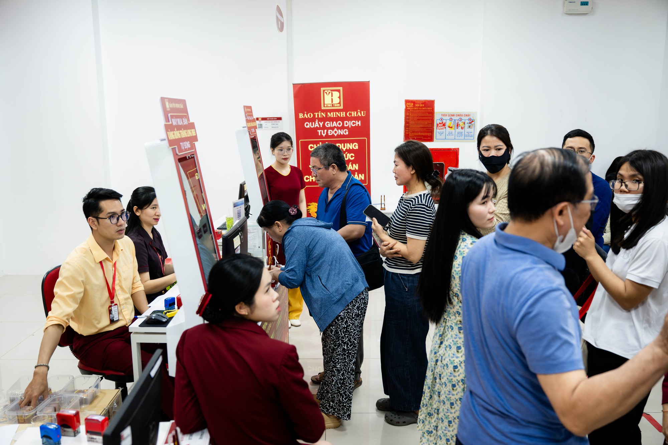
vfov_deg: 40.5
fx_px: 603
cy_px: 222
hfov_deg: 58.0
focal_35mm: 32
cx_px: 334
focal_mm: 32.5
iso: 2000
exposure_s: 1/250
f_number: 3.5
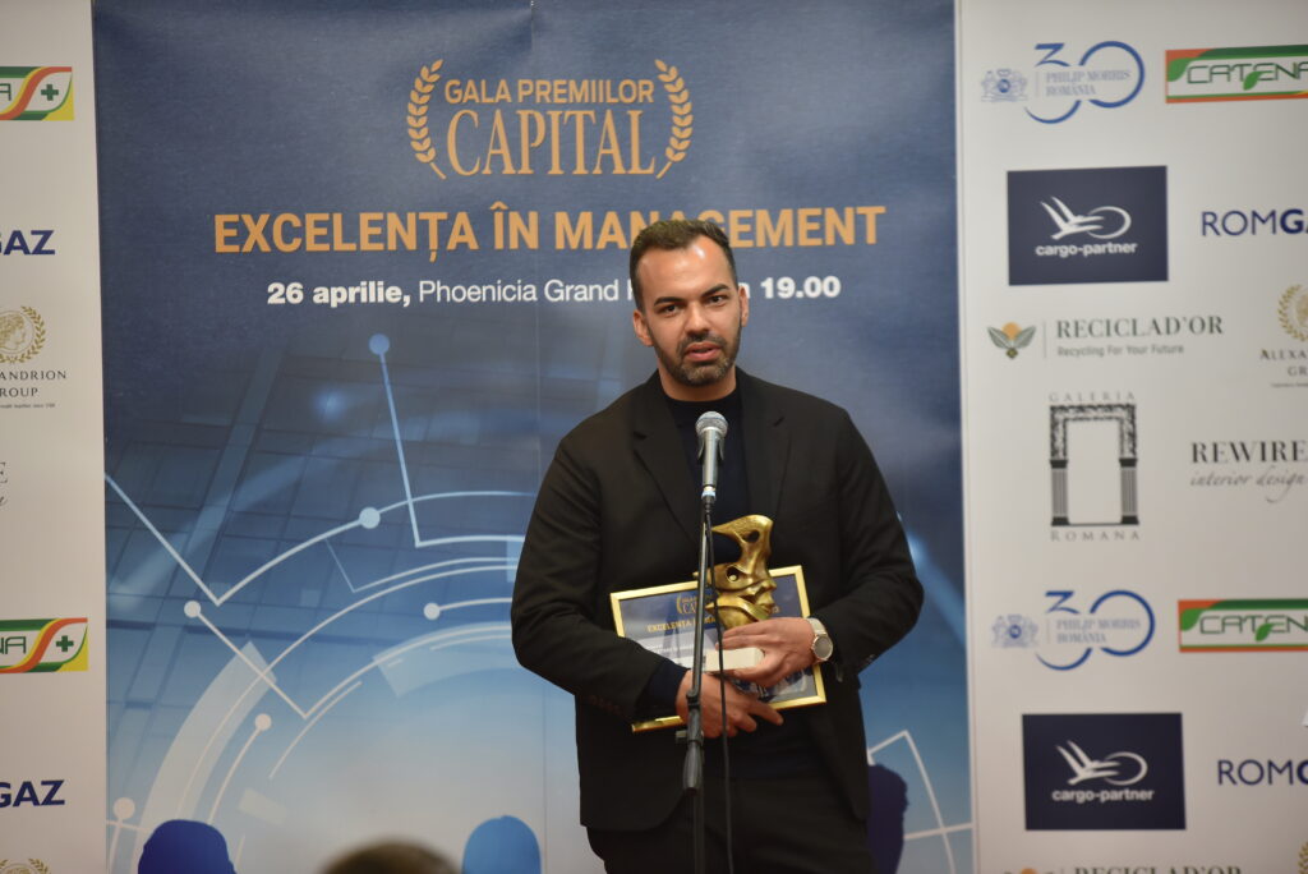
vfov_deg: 8.6
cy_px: 437
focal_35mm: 160
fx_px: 5816
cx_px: 654
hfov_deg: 12.8
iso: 1000
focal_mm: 160
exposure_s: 1/125
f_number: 3.2
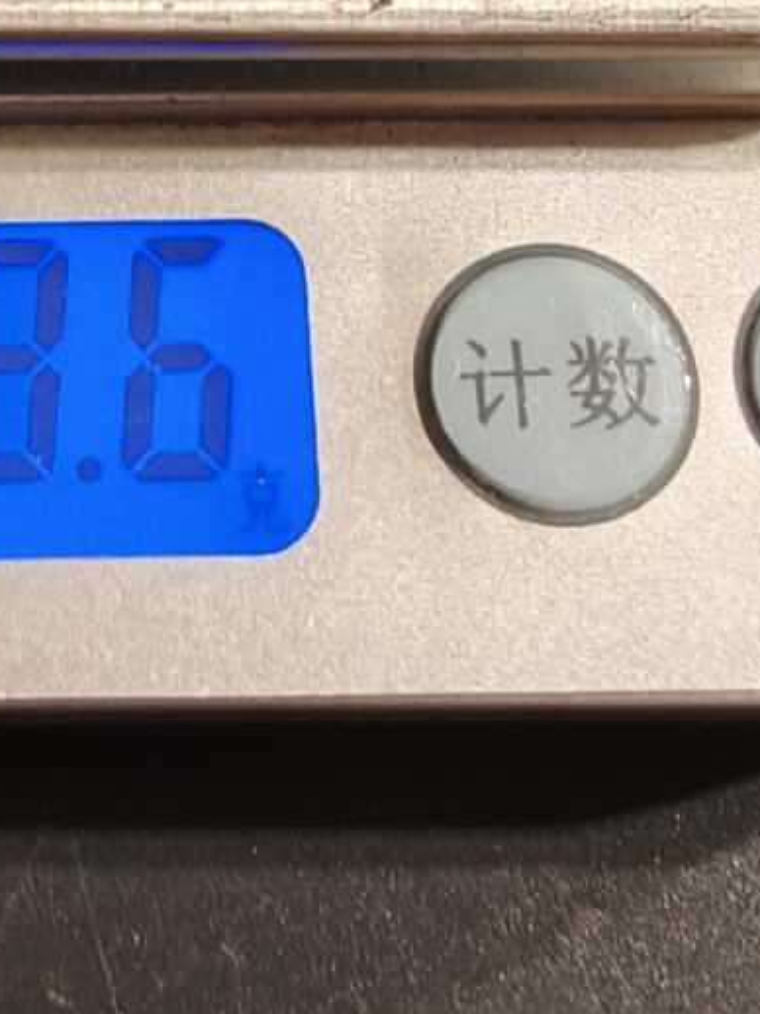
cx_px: -51
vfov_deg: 23.7
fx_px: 2344
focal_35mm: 80
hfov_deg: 17.8
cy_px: 70
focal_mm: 2.32
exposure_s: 1/50
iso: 200
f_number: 2
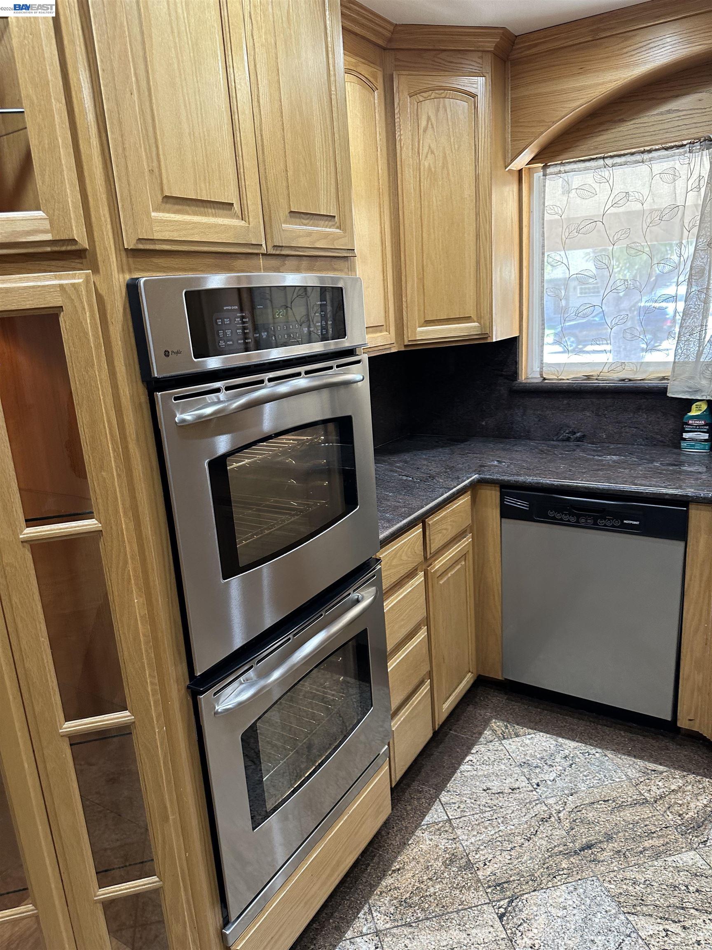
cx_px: 356
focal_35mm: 24
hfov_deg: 56.8
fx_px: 658
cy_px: 475
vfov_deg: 71.6
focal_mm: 6.86
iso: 250
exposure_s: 1/60
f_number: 1.78
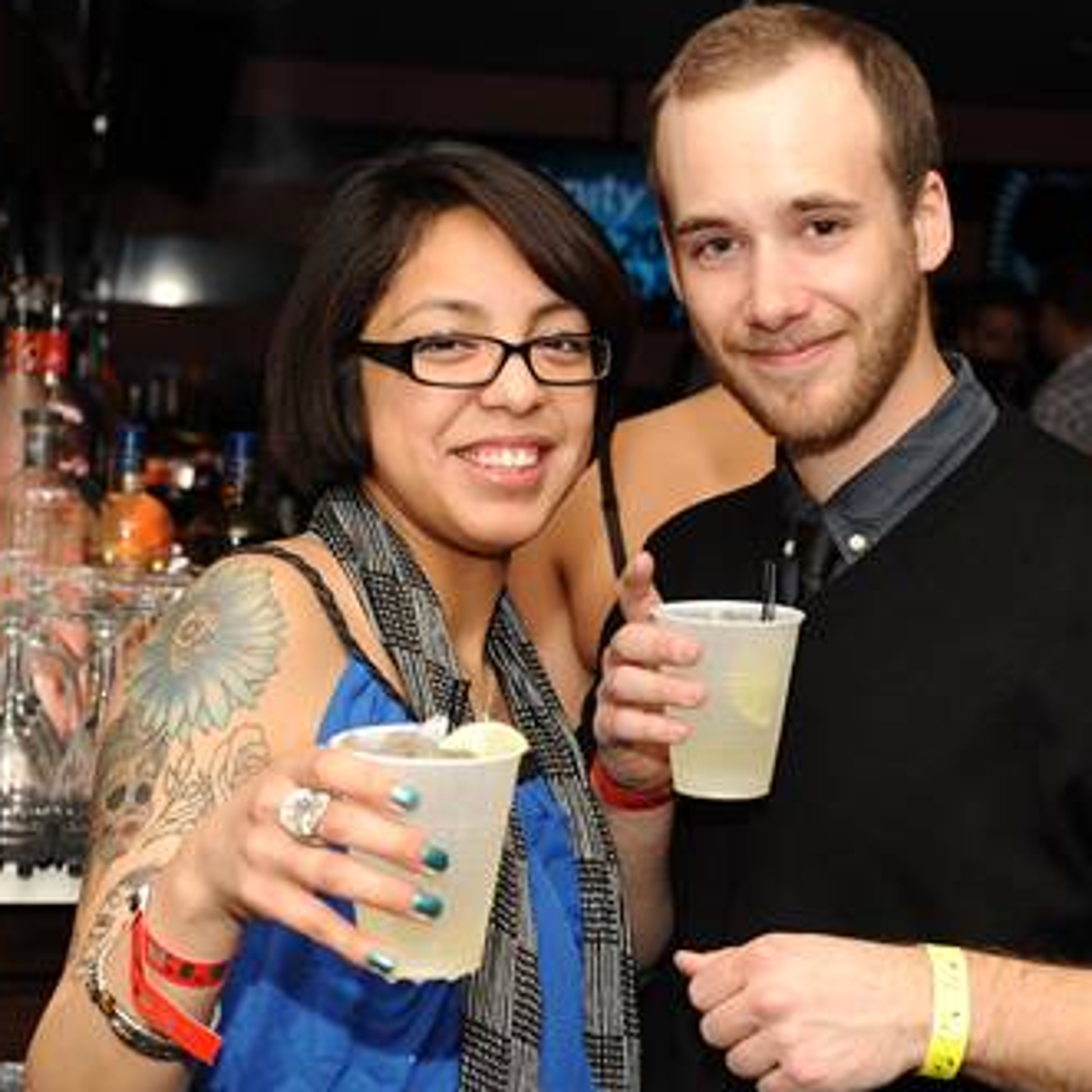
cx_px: 706
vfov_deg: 21.9
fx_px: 2820
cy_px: 508
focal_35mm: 79
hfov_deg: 21.9
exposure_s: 1/250
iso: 800
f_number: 6.7
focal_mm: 56
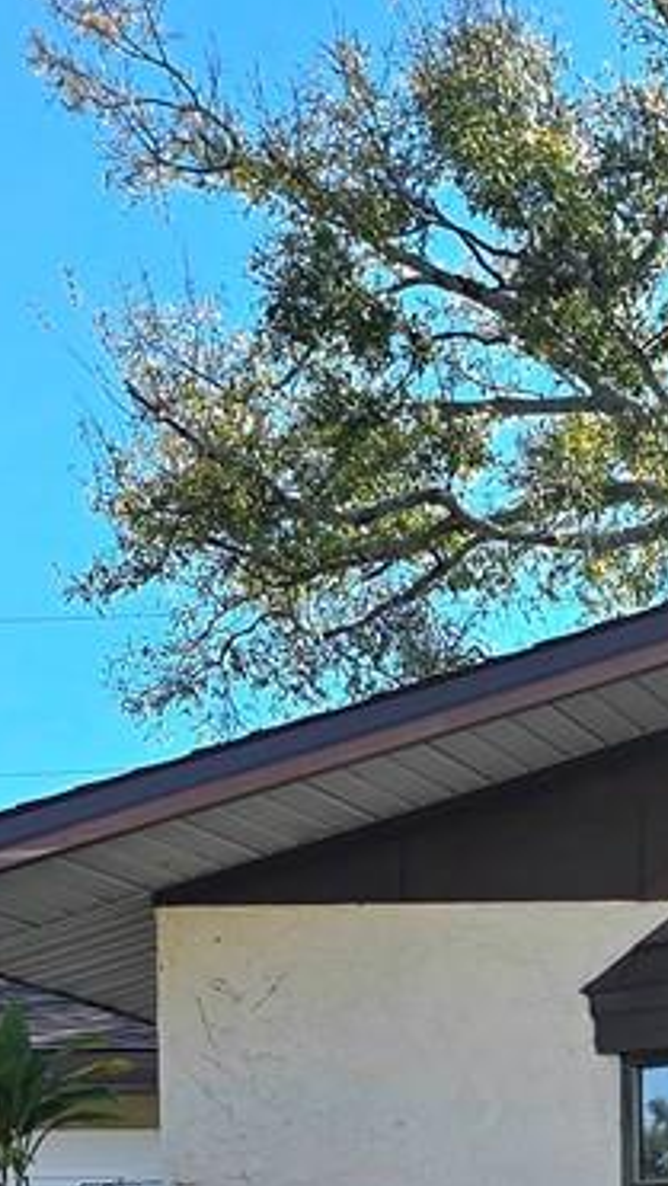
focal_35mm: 108
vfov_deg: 18.3
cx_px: 1167
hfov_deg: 10.6
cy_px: 1586
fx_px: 3397
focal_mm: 6.3
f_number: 1.7
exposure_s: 1/625
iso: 12
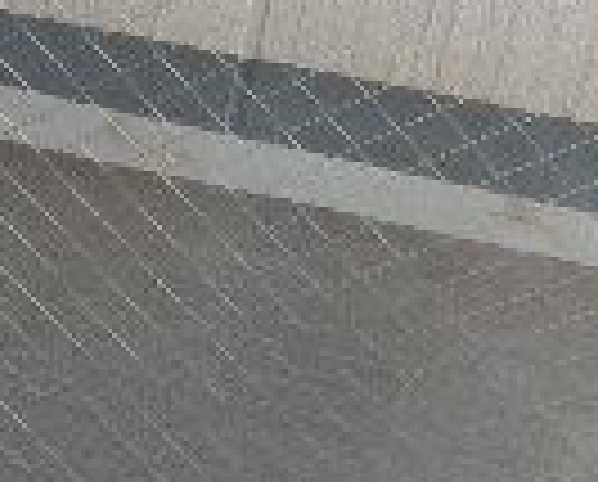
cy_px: -32
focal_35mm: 117
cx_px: -400
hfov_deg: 14.8
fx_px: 2075
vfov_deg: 13.0
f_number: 3.7
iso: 125
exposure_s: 1/80
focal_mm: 4.5
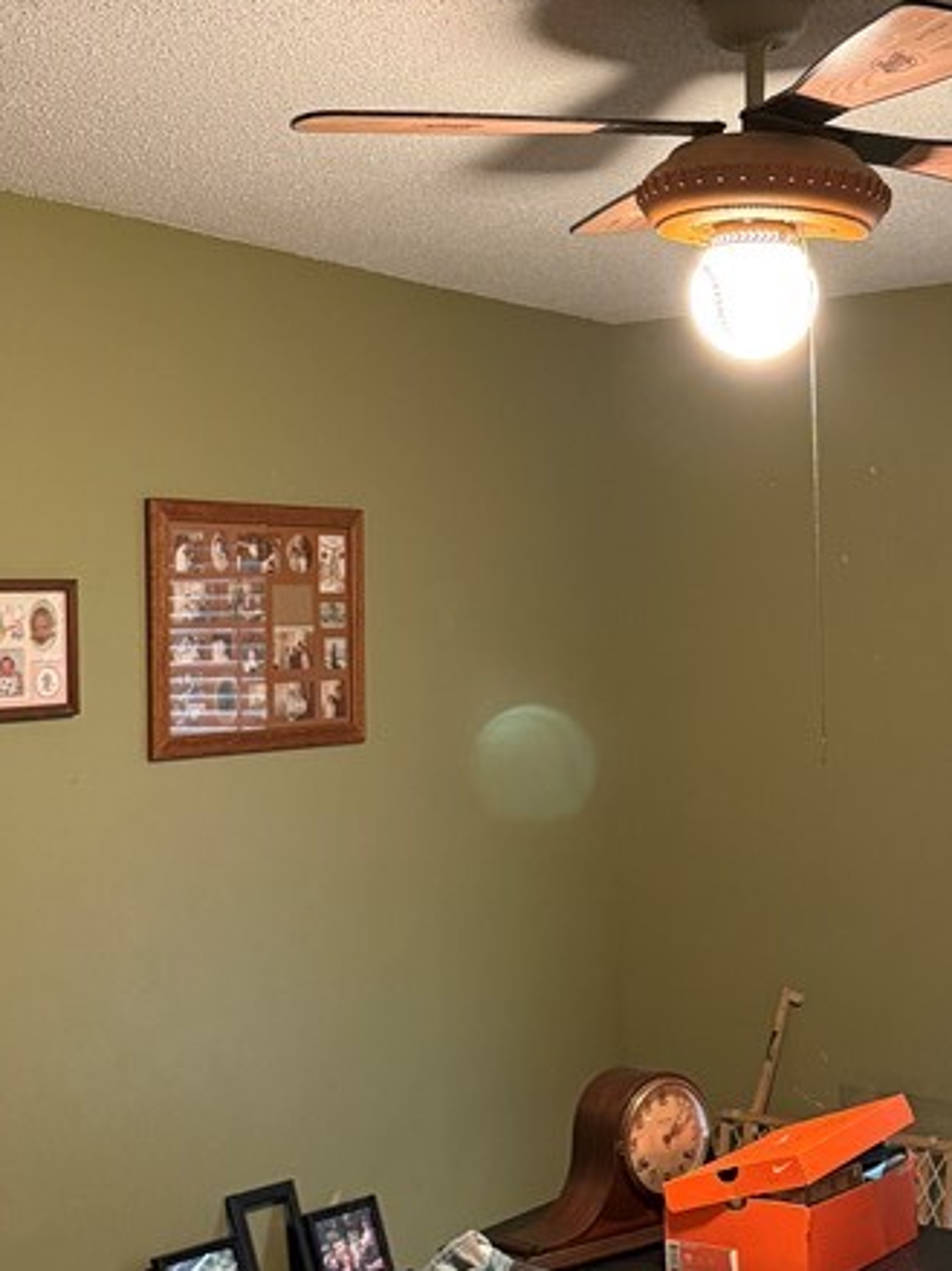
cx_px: 642
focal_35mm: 56
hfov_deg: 25.9
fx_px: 2054
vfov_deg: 34.3
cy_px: 536
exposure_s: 1/60
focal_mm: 6.76
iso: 500
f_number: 1.78
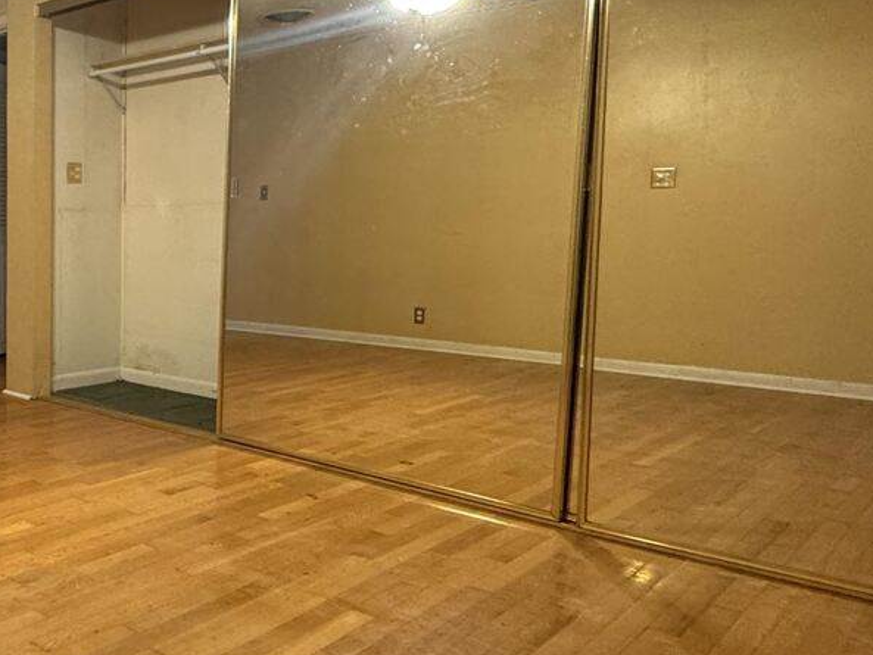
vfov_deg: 41.7
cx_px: -62
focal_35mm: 34
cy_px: 287
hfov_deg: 43.3
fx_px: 858
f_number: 2.2
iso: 500
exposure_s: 1/60
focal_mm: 2.22
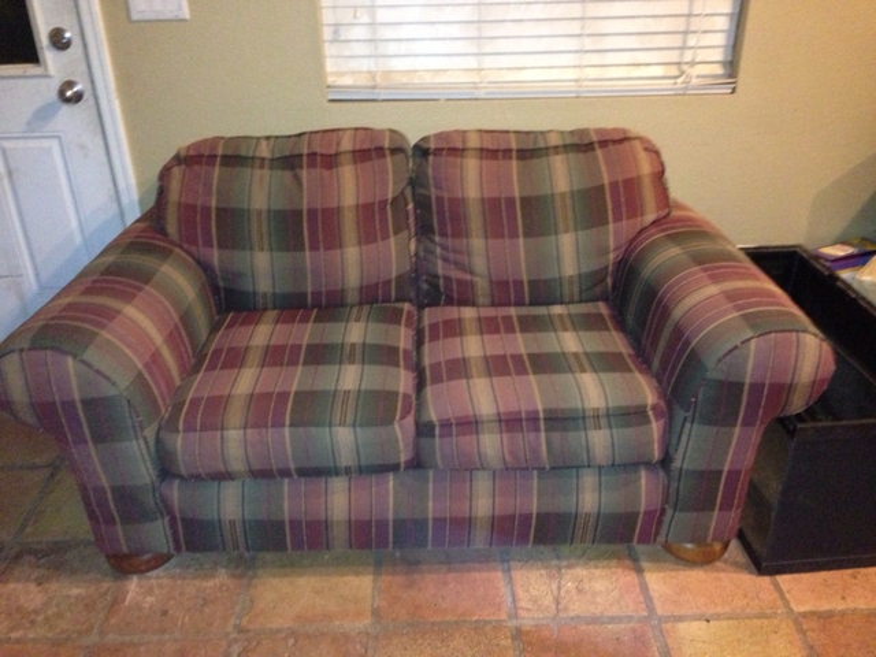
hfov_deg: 55.4
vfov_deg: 42.9
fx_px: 835
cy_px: 328
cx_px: 438
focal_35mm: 33
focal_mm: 4.13
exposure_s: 1/16
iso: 800
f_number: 2.4
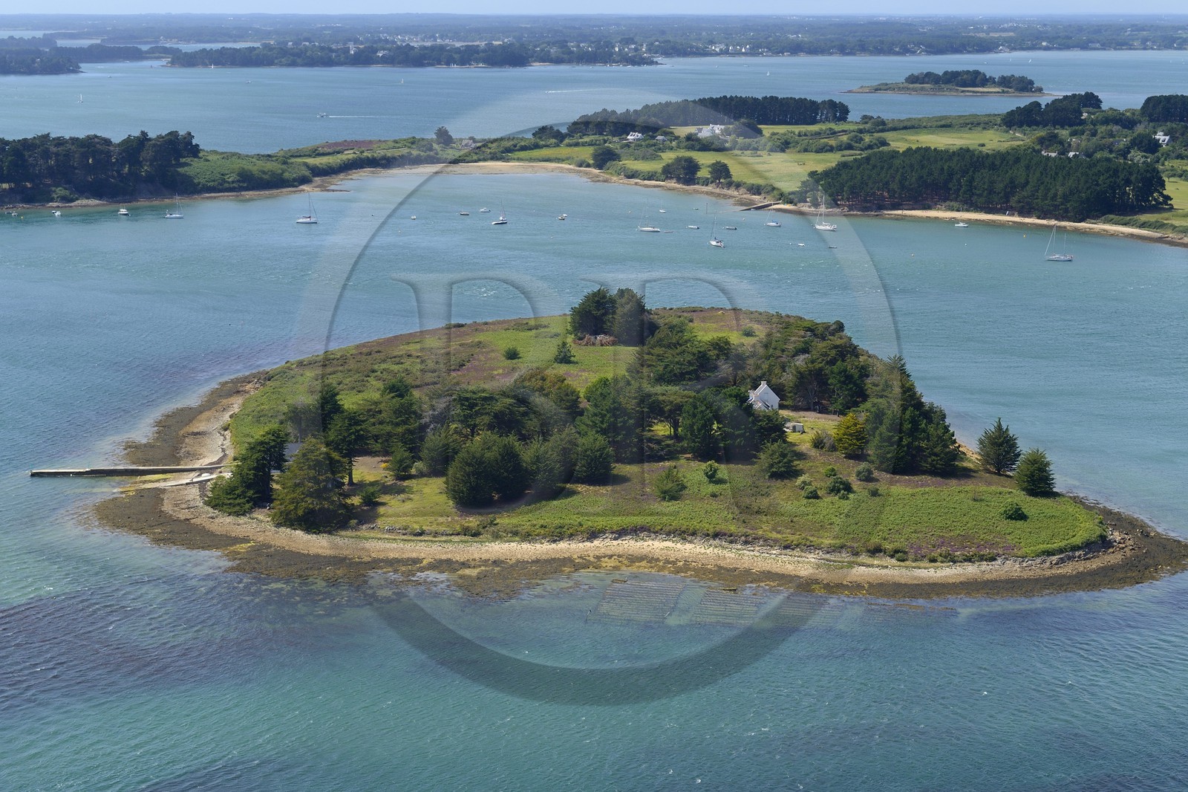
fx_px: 1848
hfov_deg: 35.6
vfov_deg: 24.2
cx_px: 594
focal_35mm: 56
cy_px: 396
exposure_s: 1/1000
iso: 400
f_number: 7.1
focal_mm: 56
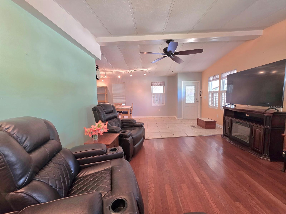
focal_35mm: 13
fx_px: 107
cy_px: 107
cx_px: 143
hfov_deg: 106.2
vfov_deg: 89.9
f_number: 1.9
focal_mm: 2.2
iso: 200
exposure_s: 1/60.2
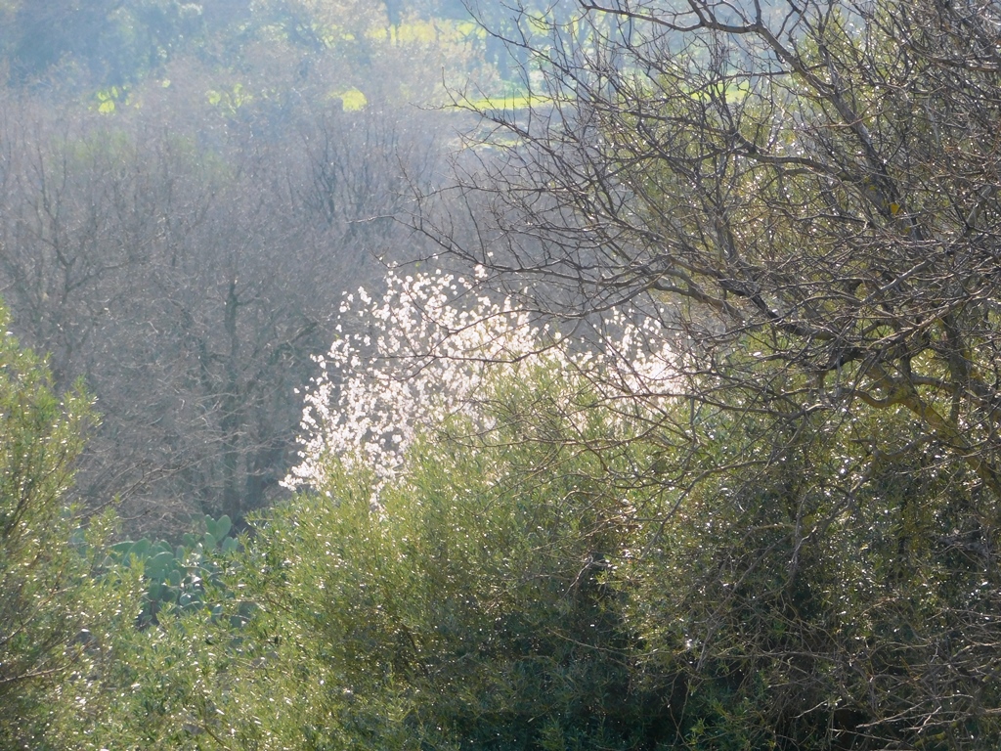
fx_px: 8502
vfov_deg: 5.1
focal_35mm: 294
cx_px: 500
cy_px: 376
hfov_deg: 6.7
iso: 125
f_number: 5.7
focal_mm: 52.2
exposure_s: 1/200
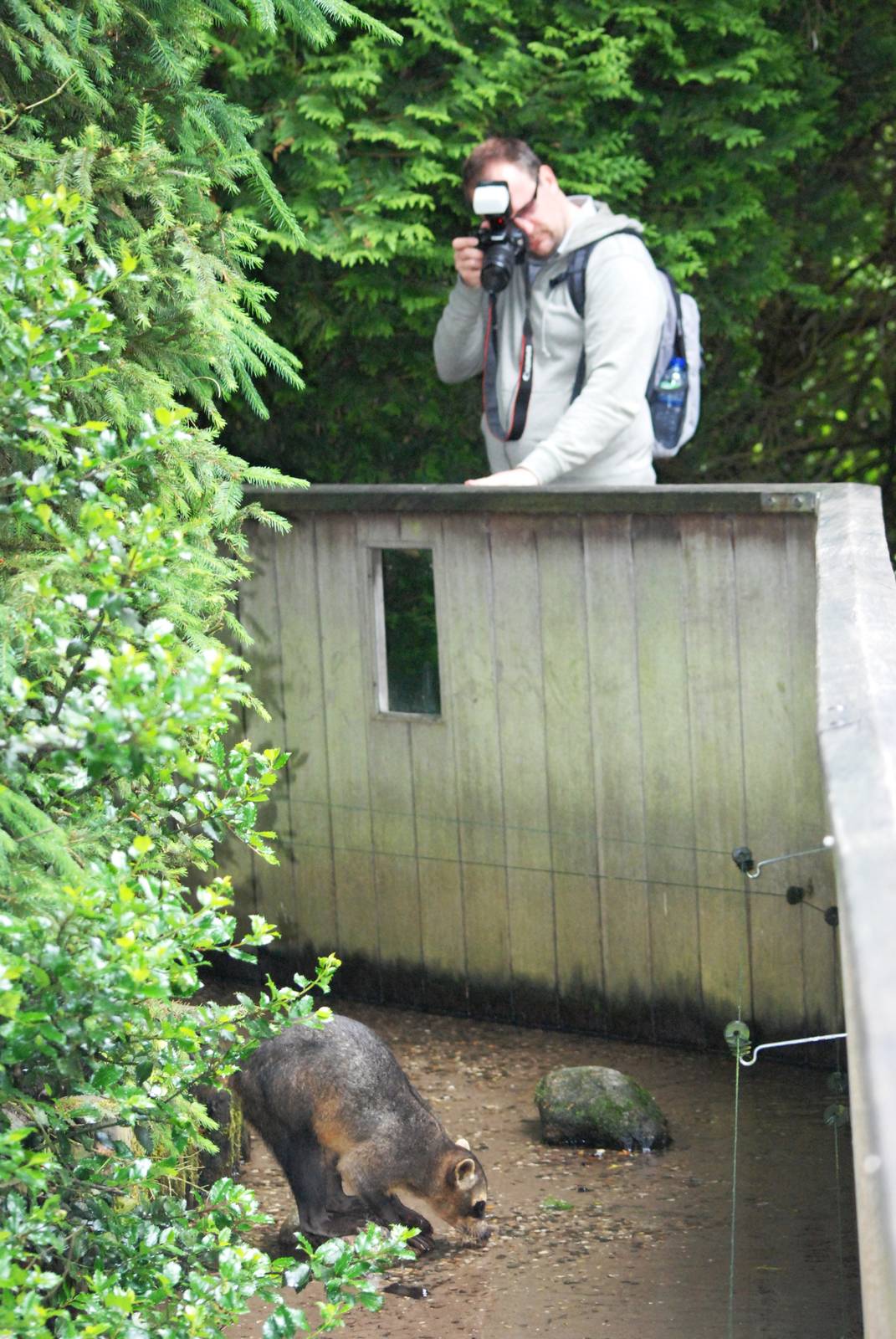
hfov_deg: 13.1
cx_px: 448
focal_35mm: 105
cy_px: 670
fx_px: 3909
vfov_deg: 19.4
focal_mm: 70
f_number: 4
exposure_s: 1/160
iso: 1600
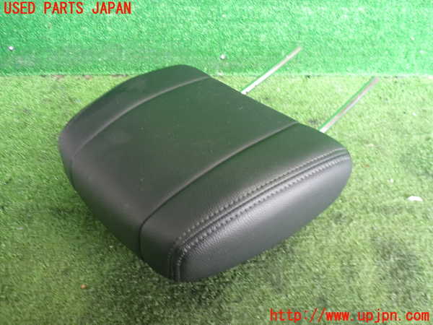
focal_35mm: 30
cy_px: 162
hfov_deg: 60.0
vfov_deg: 46.8
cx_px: 216
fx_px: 375
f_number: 2.3
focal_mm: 5.4
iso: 320
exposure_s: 1/30
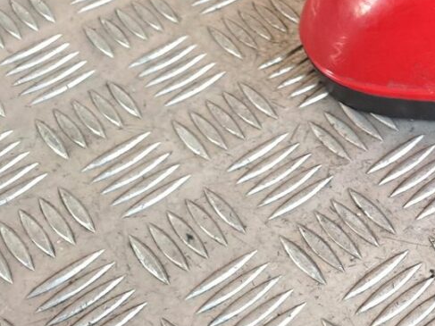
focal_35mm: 69
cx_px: 568
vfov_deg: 21.0
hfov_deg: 24.5
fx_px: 867
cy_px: 61
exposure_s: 1/120
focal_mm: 5.23
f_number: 1.8
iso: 160
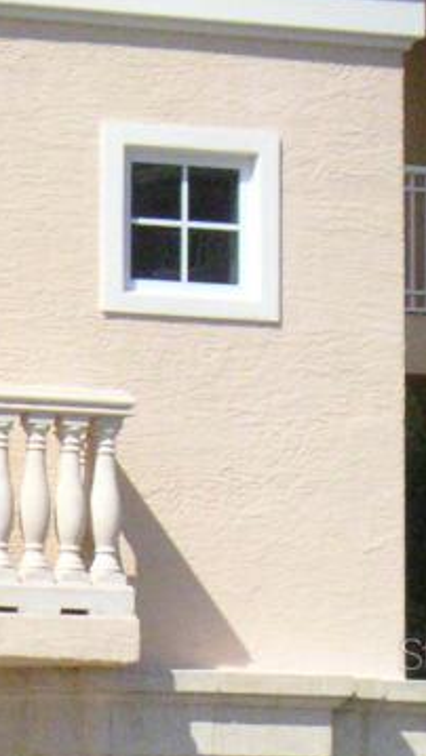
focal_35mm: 177
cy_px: 653
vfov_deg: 12.1
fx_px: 3554
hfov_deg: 6.6
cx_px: -481
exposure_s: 1/1000
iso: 400
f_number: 6.7
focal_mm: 8.9
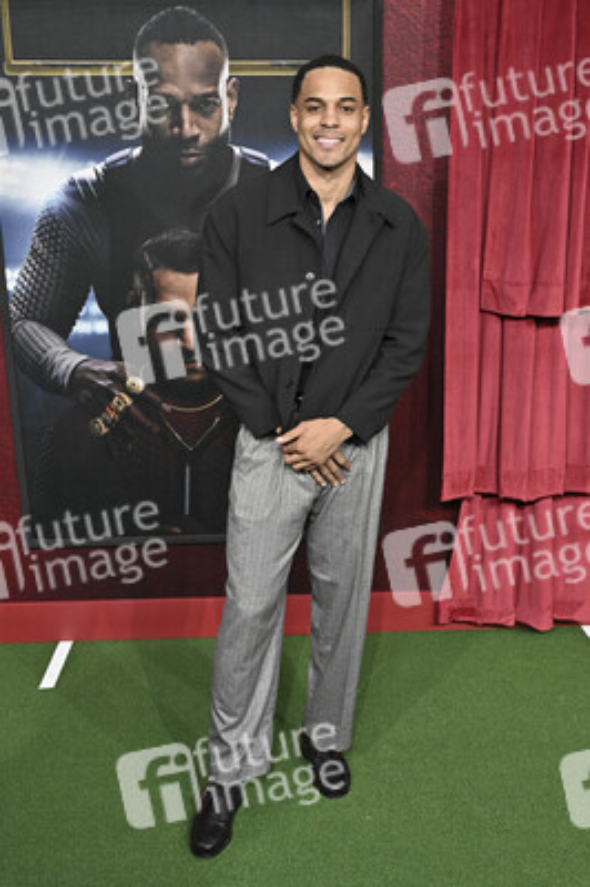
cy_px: 444
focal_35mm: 35
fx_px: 862
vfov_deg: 54.5
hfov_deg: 37.8
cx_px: 295
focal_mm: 35
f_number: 6.3
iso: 320
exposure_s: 1/400
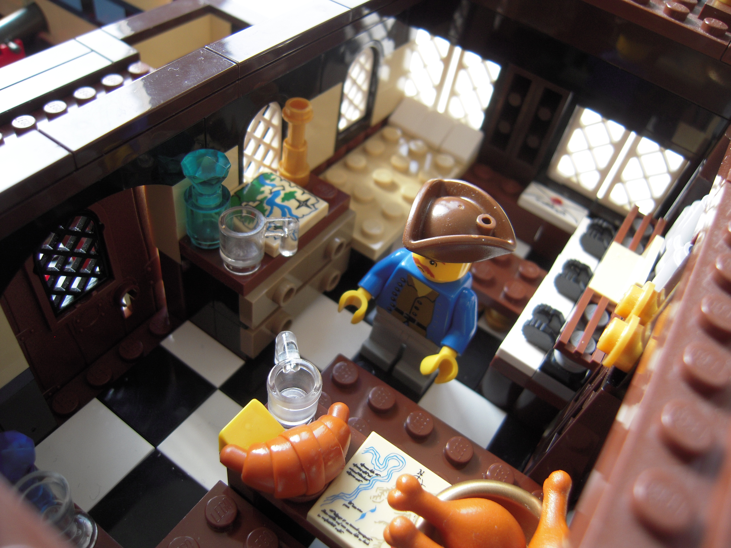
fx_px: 591
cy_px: 274
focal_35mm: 28
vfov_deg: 49.7
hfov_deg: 63.4
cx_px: 366
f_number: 2.7
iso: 100
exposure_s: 1/100
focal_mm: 5
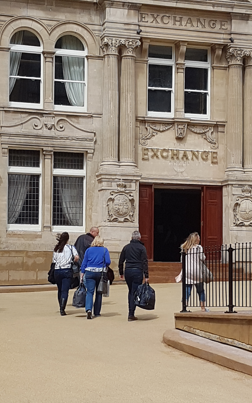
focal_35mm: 28
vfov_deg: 66.5
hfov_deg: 44.5
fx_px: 308
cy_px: 202
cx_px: 141
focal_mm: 4.2
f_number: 1.7
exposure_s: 1/2144
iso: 40
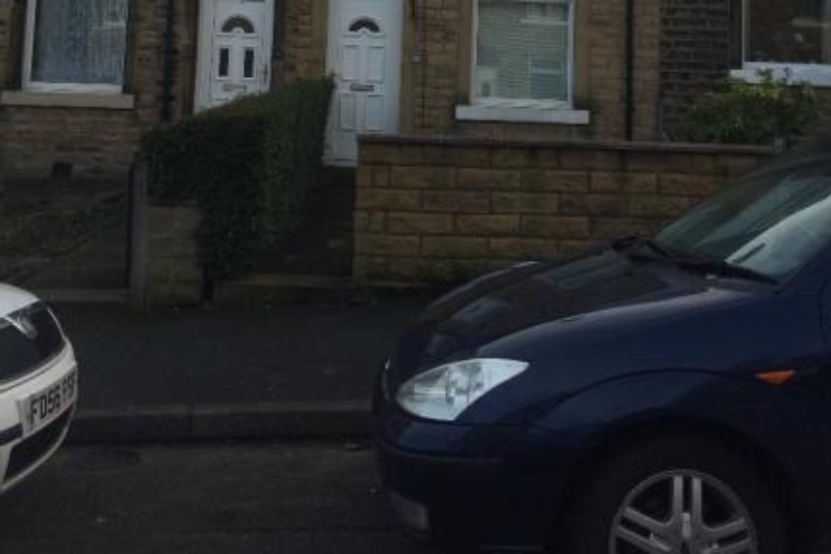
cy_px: 7
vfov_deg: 30.4
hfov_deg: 47.4
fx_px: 946
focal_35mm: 41
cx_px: 419
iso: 32
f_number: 2.2
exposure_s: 1/855
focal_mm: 4.15
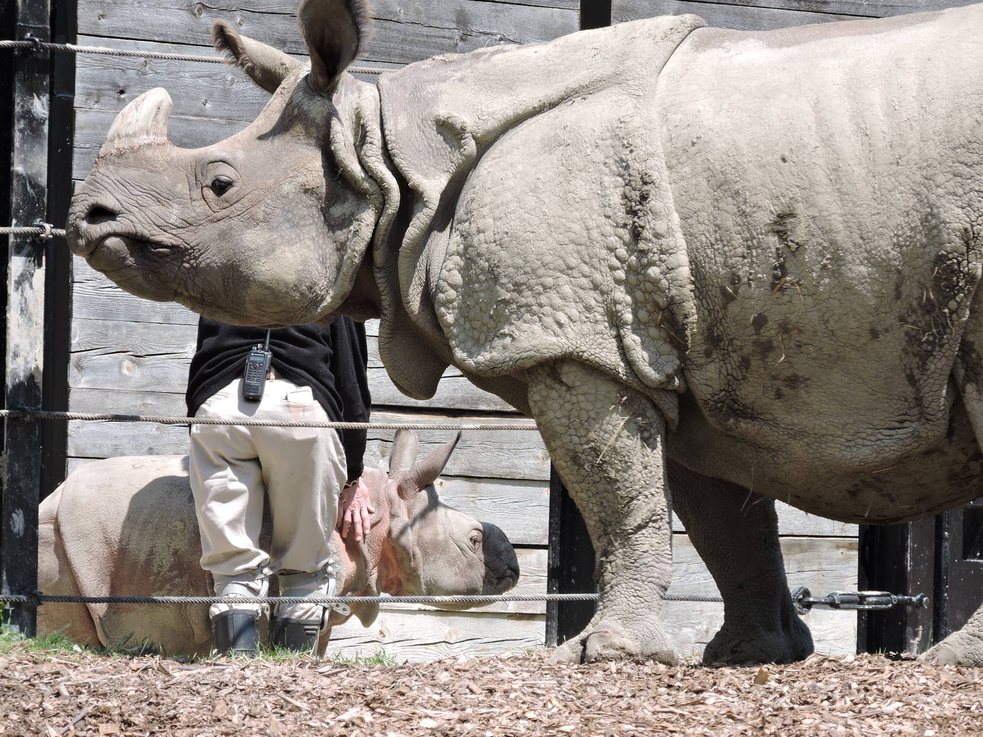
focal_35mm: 435
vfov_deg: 3.4
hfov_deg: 4.6
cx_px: 492
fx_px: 12353
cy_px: 368
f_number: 4.9
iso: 100
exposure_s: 1/320
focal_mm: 77.6
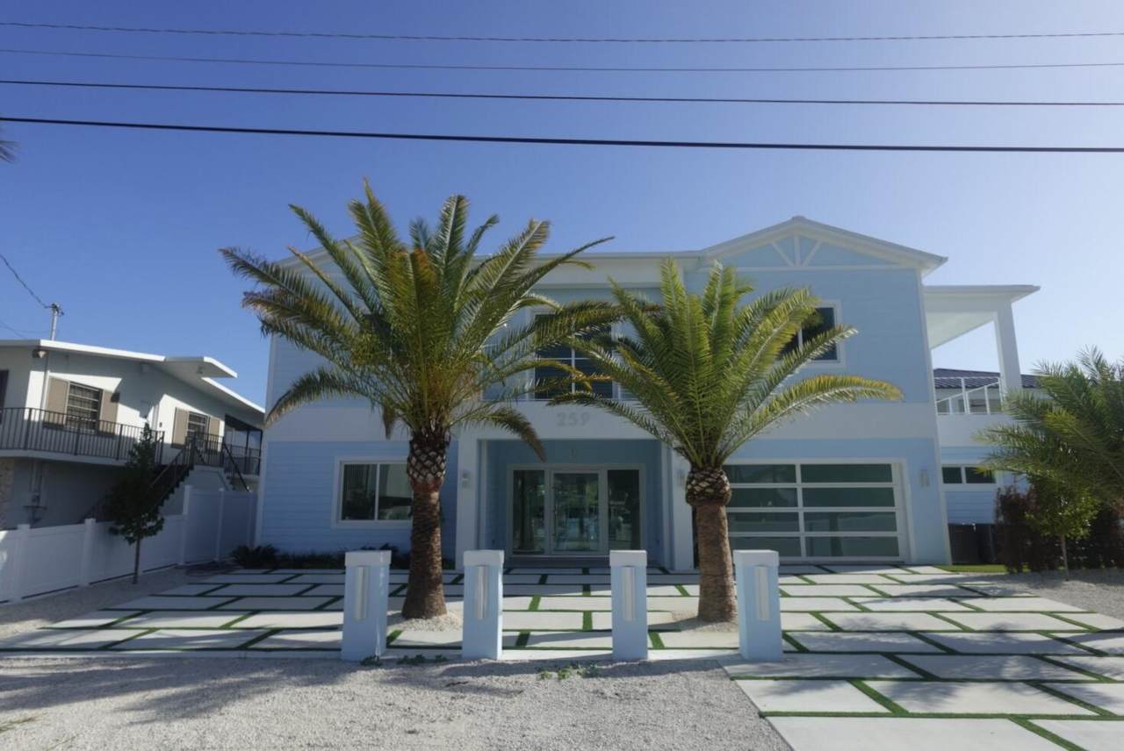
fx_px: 625
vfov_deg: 62.0
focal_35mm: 20
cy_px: 376
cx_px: 562
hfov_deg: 83.9
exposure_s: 1/5000
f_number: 2
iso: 125
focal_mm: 7.6
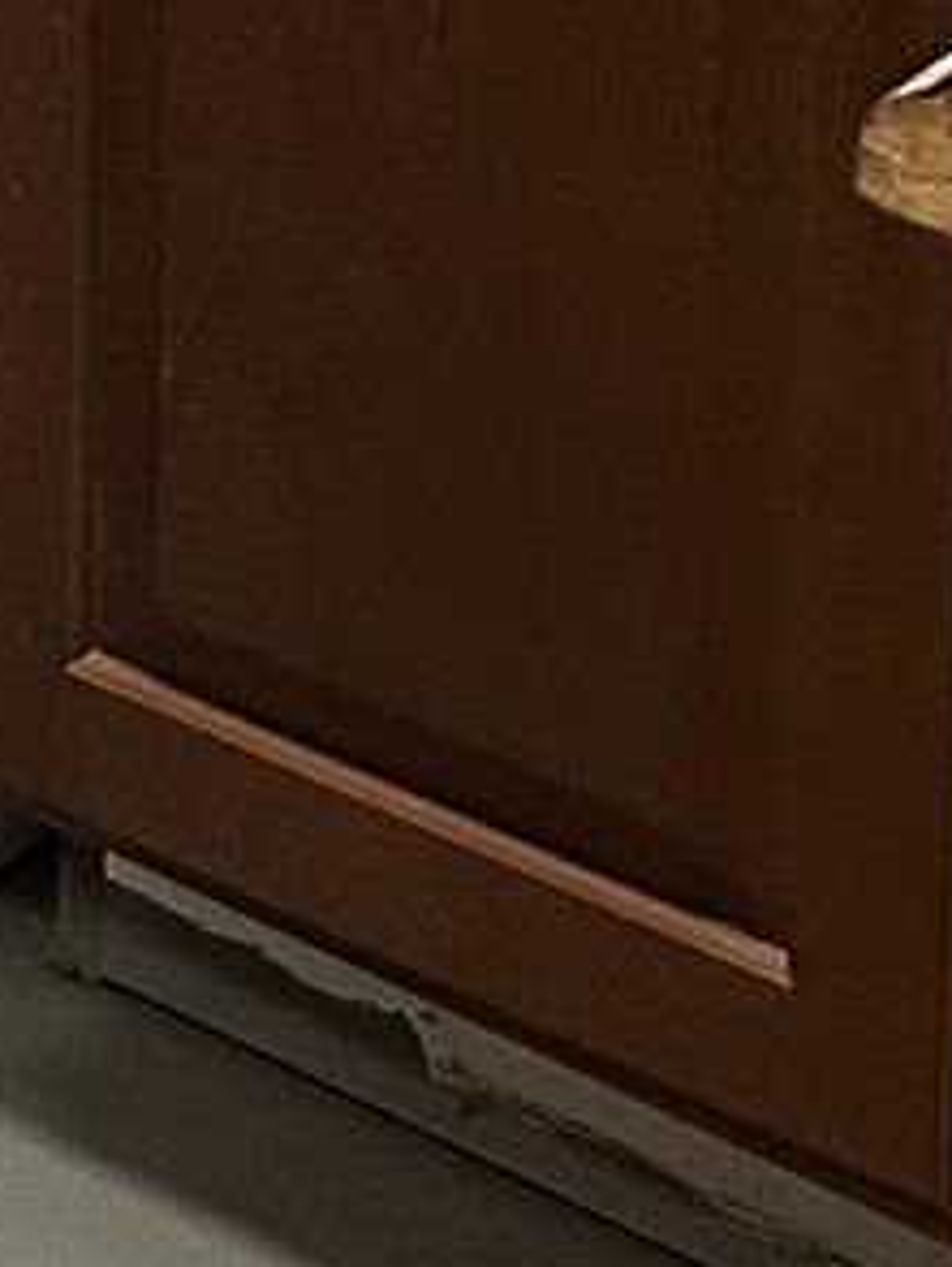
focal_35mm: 188
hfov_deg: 7.5
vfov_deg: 9.1
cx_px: -1064
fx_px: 6884
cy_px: -2069
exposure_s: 1/60
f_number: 1.78
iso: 250
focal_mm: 6.86
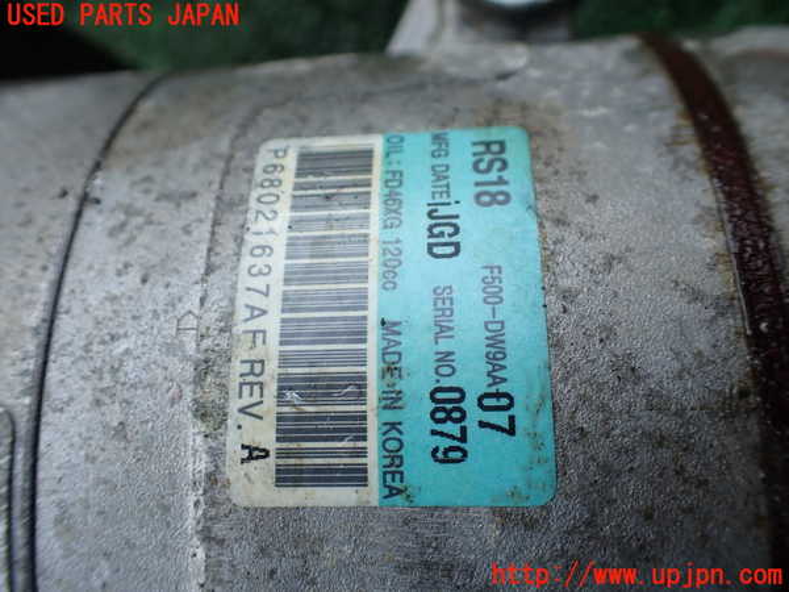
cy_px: 296
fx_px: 684
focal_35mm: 30
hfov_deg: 60.0
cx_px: 394
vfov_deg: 46.8
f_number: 2.3
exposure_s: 1/125
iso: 100
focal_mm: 5.4
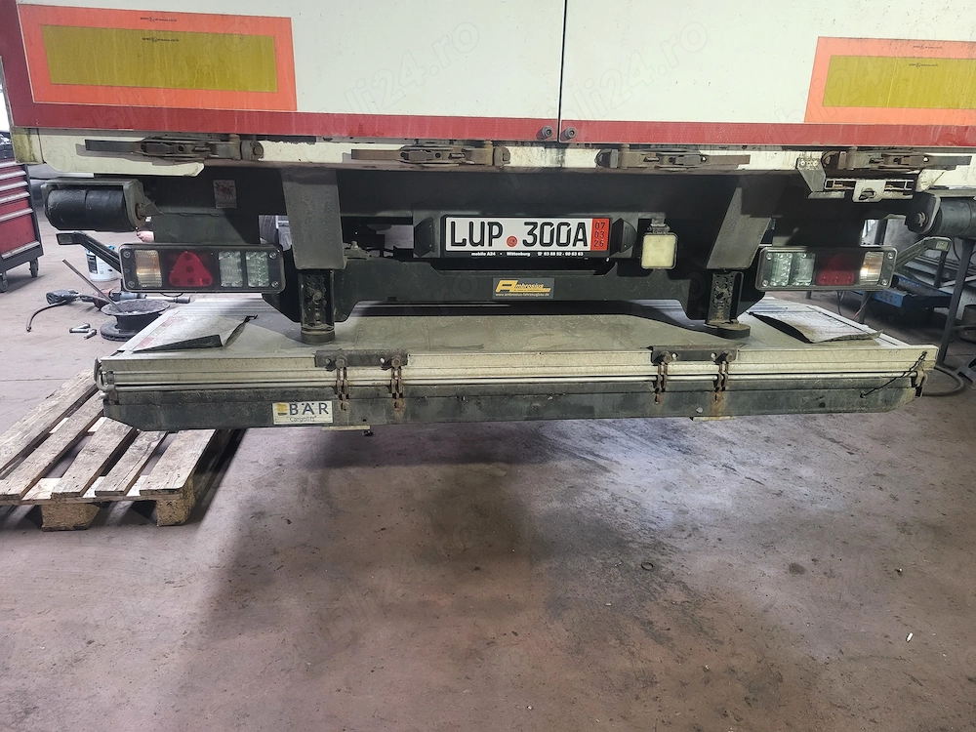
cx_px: 488
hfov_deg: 67.3
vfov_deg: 53.1
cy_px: 366
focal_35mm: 26
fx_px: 733
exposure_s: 1/50
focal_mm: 5.4
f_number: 1.8
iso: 500
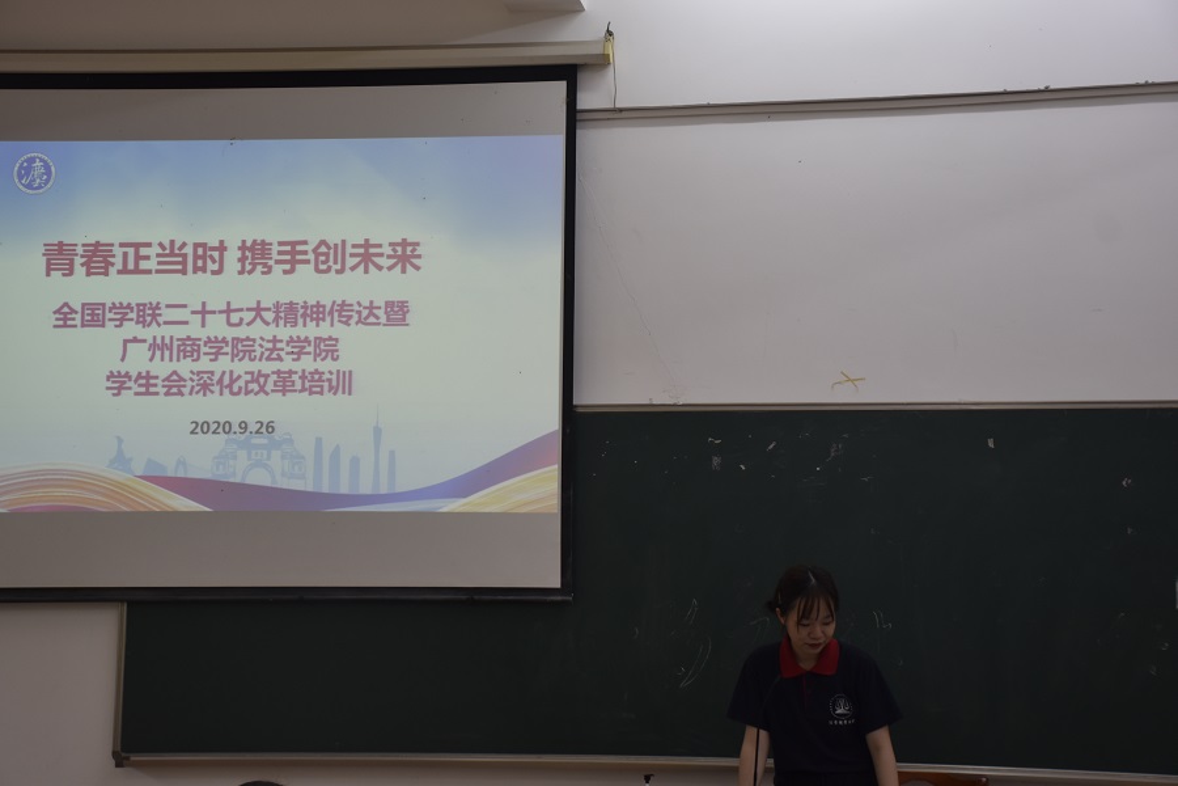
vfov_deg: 21.6
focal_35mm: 63
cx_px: 589
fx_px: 2061
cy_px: 393
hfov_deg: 31.9
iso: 400
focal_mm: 42
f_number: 4.5
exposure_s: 1/60
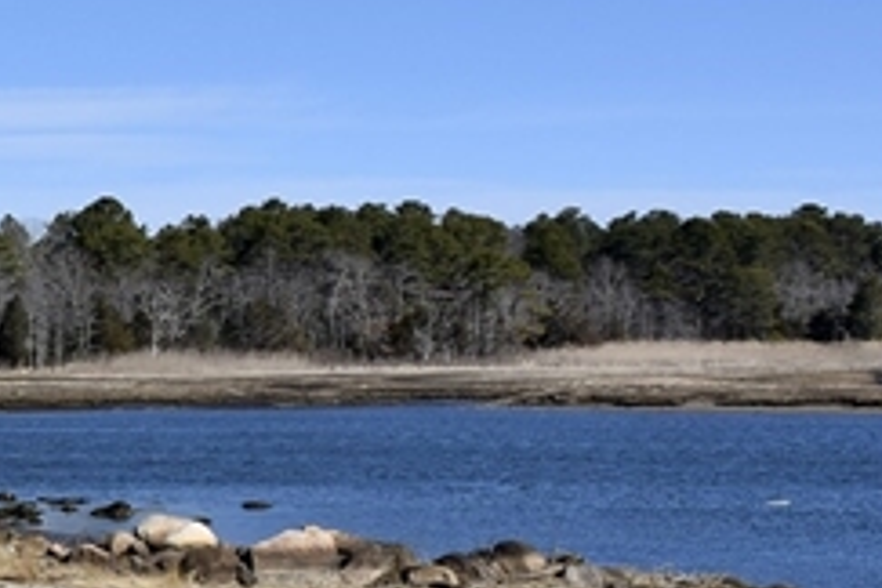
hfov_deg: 16.2
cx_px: -508
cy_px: 426
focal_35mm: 114
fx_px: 2793
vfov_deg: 12.0
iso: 160
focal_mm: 18
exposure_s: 1/500
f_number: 8
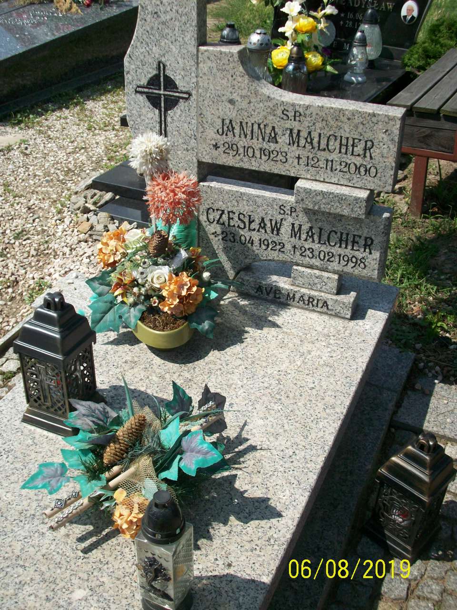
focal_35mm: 46
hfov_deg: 31.5
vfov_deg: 41.2
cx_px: 228
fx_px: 810
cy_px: 305
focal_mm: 7.6
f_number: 6.3
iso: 80
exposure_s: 1/432
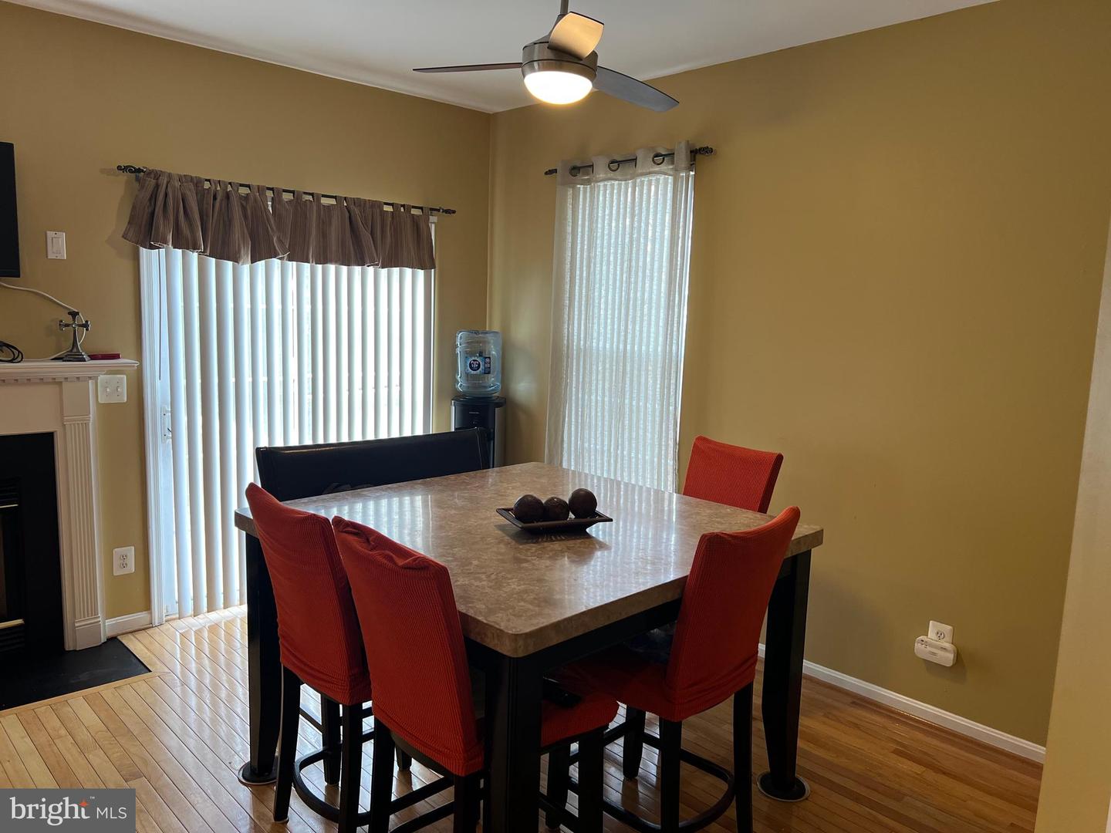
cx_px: 556
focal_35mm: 26
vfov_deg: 53.1
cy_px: 416
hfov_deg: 67.3
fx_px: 834
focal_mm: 5.7
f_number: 1.5
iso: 100
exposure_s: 1/120
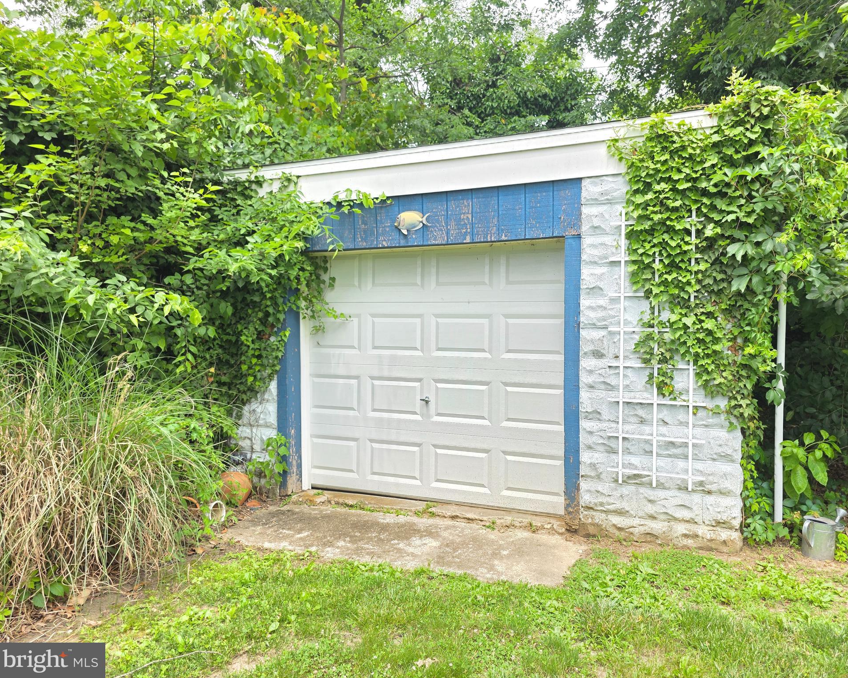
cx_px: 448
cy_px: 339
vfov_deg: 58.8
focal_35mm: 24
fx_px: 602
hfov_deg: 70.2
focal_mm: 6.3
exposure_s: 1/359
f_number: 1.7
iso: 50
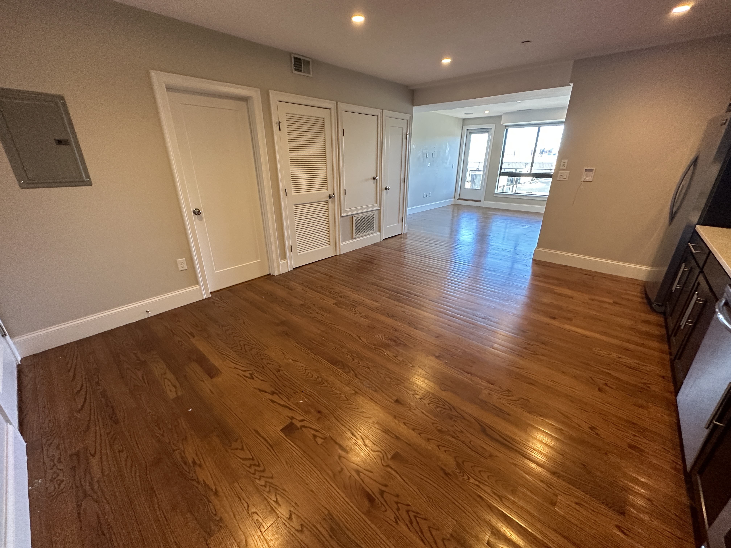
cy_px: 274
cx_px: 366
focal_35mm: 14
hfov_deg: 102.1
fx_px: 296
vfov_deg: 85.7
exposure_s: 1/118
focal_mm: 2.22
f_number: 2.2
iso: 320
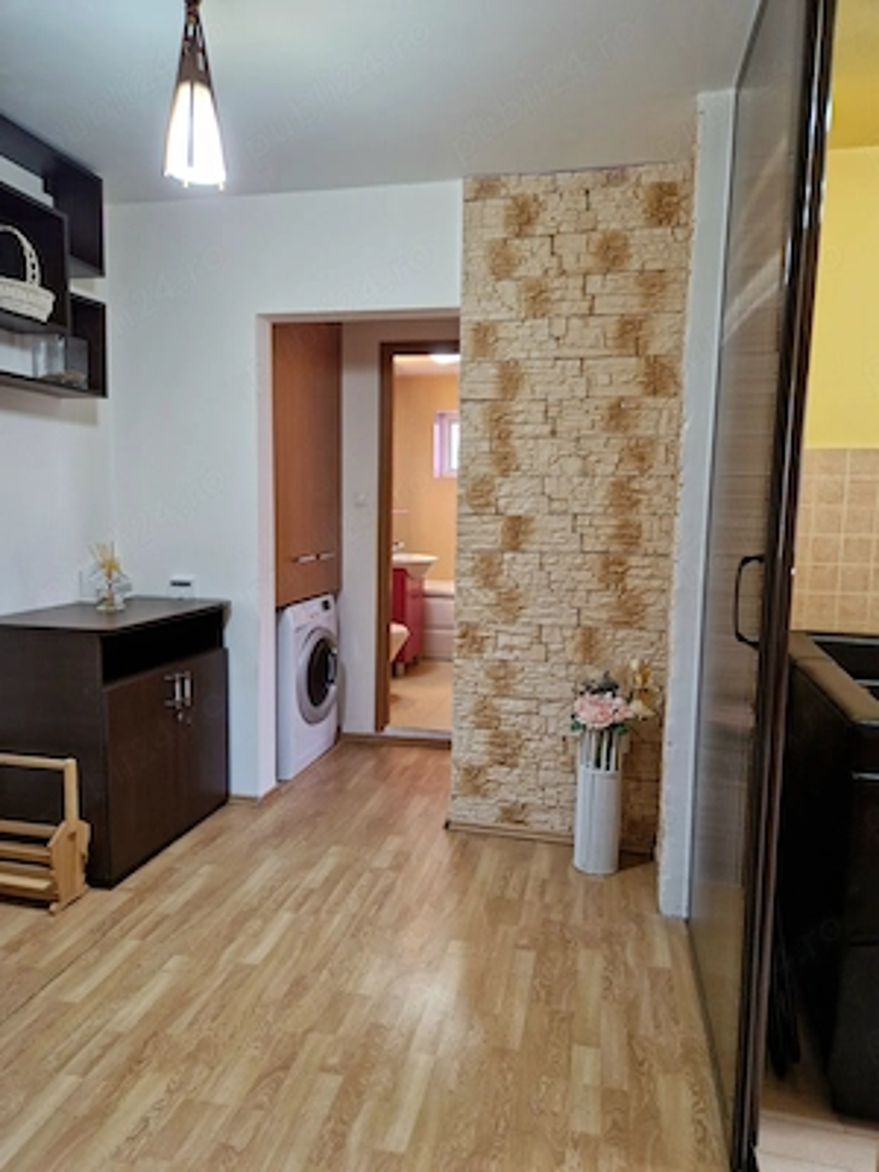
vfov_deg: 73.9
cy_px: 586
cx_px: 440
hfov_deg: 58.9
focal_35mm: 23
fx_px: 779
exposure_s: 1/100
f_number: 1.8
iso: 800
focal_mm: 5.4
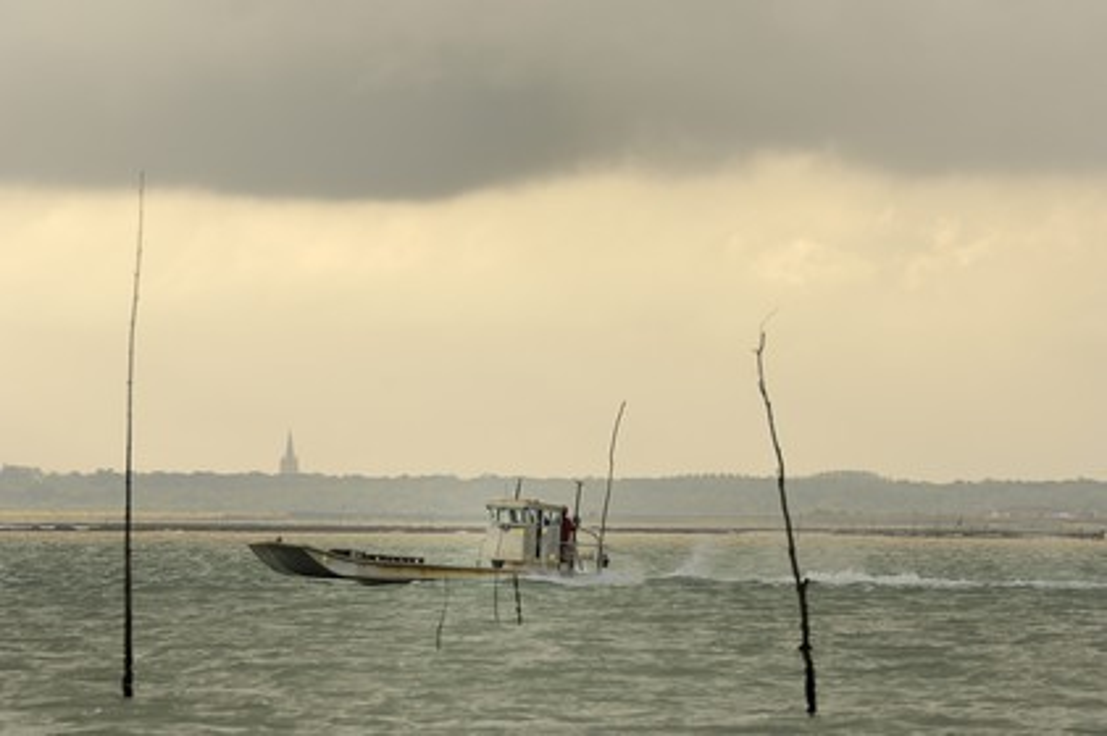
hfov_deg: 6.9
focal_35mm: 300
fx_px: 9218
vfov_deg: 4.6
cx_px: 554
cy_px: 368
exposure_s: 1/160
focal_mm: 200
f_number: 6
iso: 100
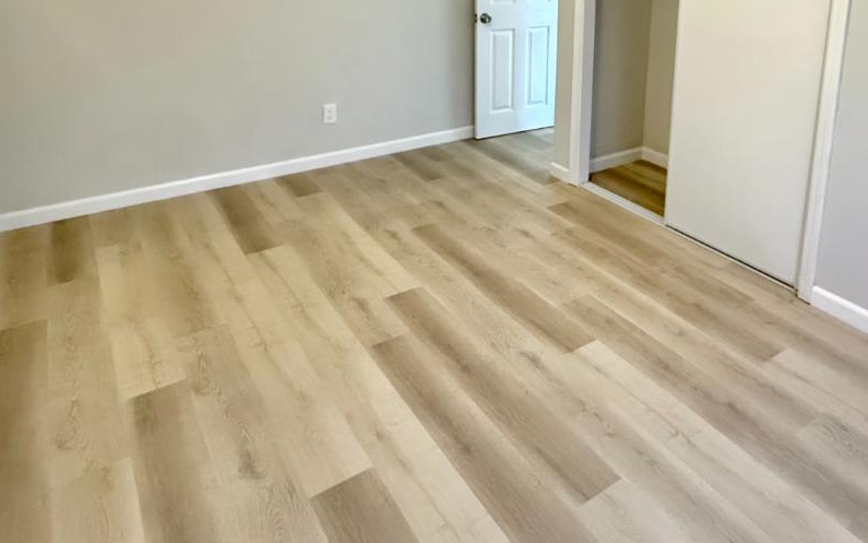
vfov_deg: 41.7
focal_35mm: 28
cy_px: 76
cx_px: 543
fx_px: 662
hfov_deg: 65.5
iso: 1250
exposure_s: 1/60
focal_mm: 2.22
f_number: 2.2
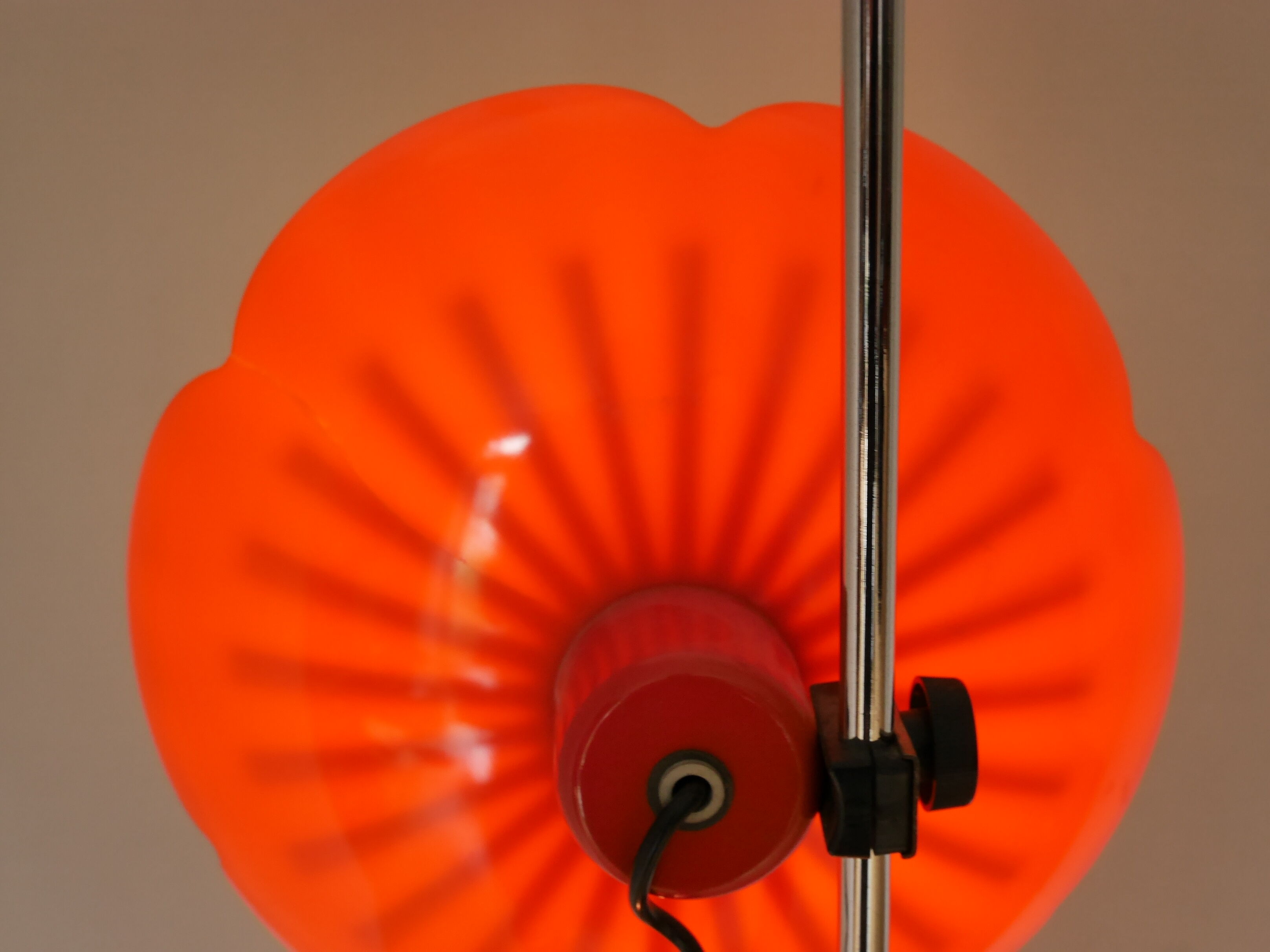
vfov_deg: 30.3
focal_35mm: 48
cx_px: 635
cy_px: 476
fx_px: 1761
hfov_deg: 39.7
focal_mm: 24
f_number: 5
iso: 800
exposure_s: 1/60
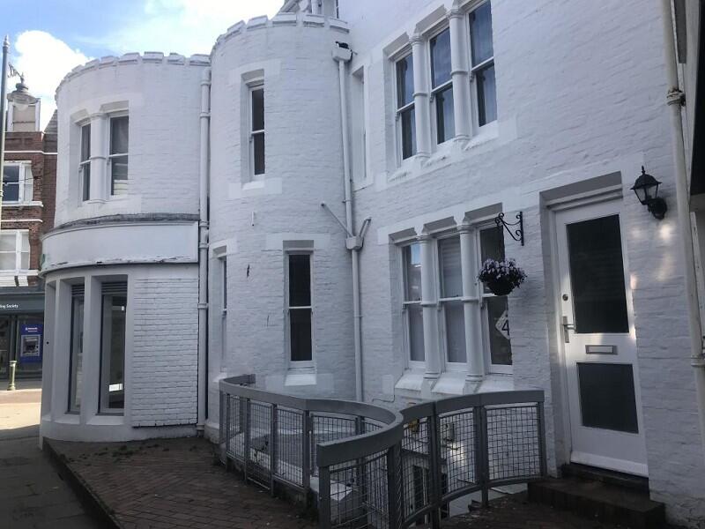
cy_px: 264
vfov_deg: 49.7
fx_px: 570
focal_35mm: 28
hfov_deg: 63.4
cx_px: 352
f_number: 1.8
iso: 20
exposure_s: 1/618
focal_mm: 3.99
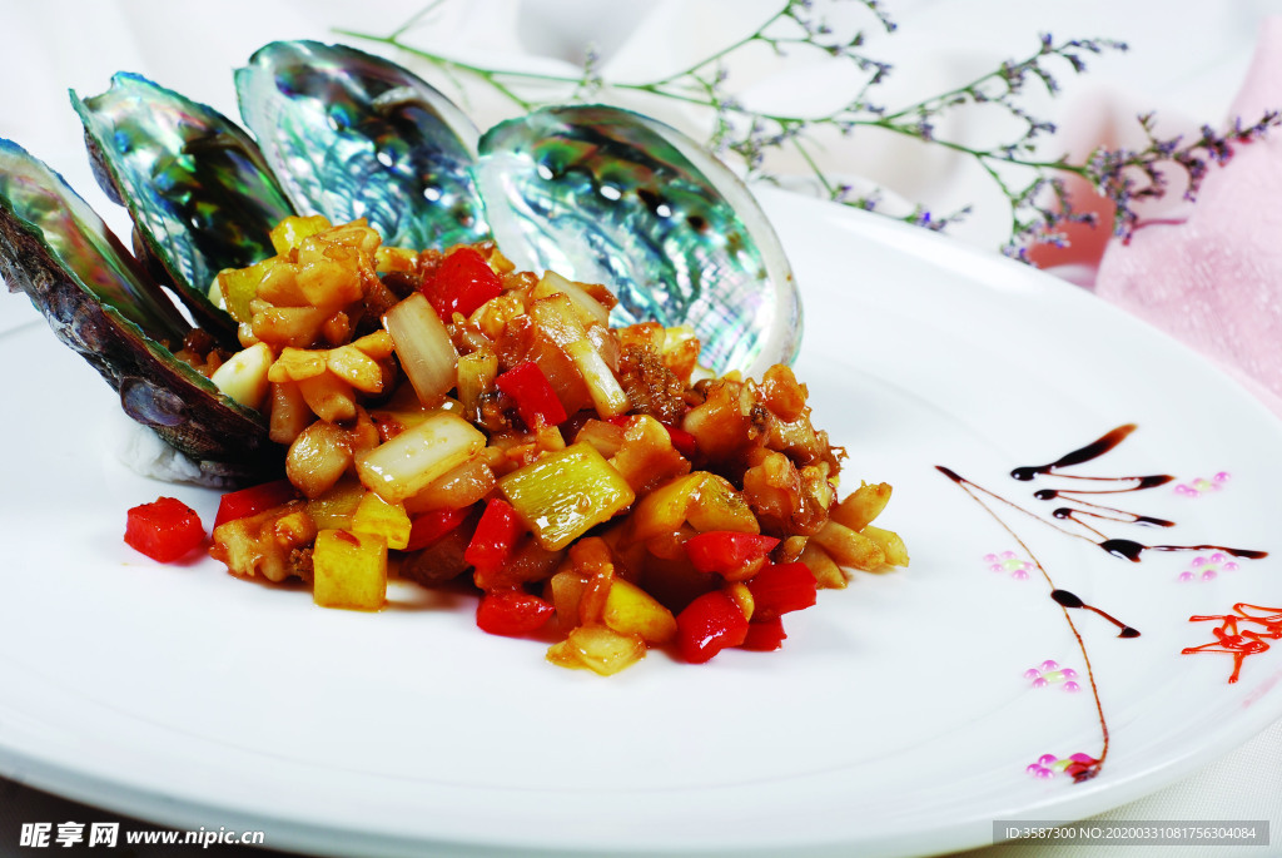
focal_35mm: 75
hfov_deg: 27.0
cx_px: 641
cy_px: 429
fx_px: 2673
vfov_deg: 18.2
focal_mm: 50
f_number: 10
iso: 100
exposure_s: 1/160
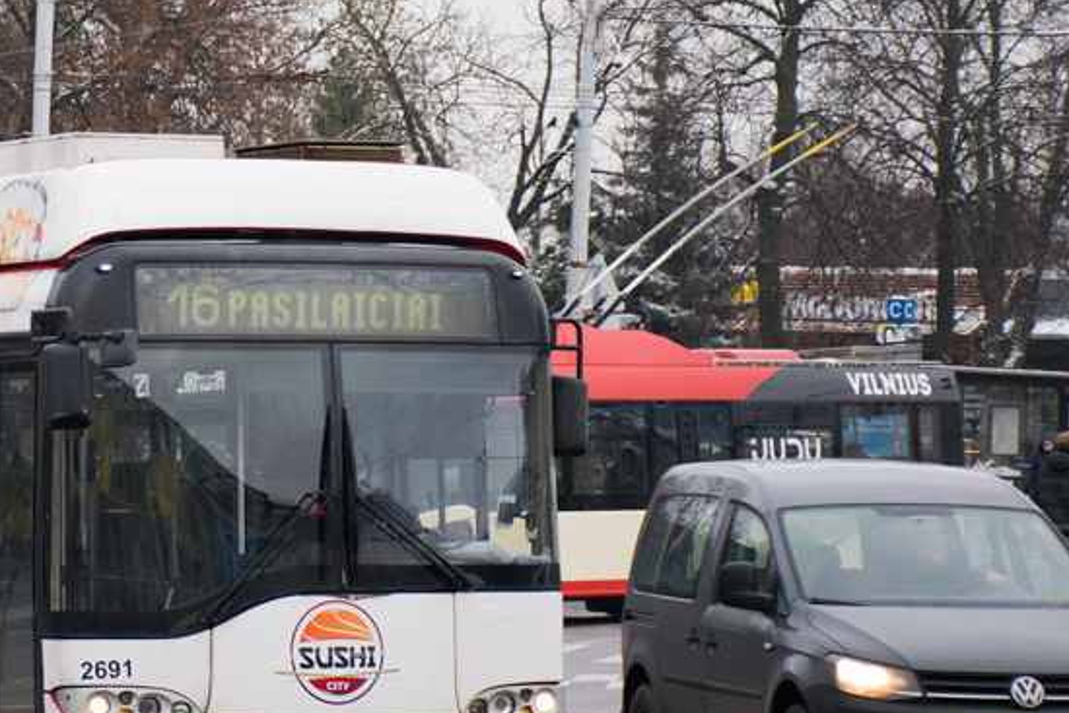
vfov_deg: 6.8
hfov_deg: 10.0
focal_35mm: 203
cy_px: 177
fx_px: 6029
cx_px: -31
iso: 500
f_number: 5
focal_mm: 62
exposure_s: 1/320
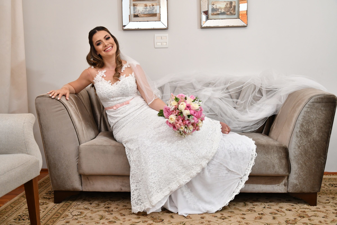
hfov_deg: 53.1
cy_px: 112
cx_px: 168
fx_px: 337
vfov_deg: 36.9
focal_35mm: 36
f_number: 4
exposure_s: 1/80
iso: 800
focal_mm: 24
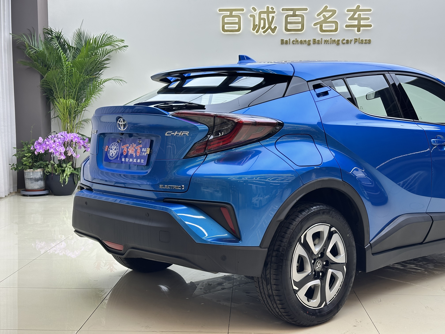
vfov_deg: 30.3
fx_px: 617
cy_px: 167
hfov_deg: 39.7
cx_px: 222
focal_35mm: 48
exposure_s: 1/100
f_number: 1.78
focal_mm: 6.86
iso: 50
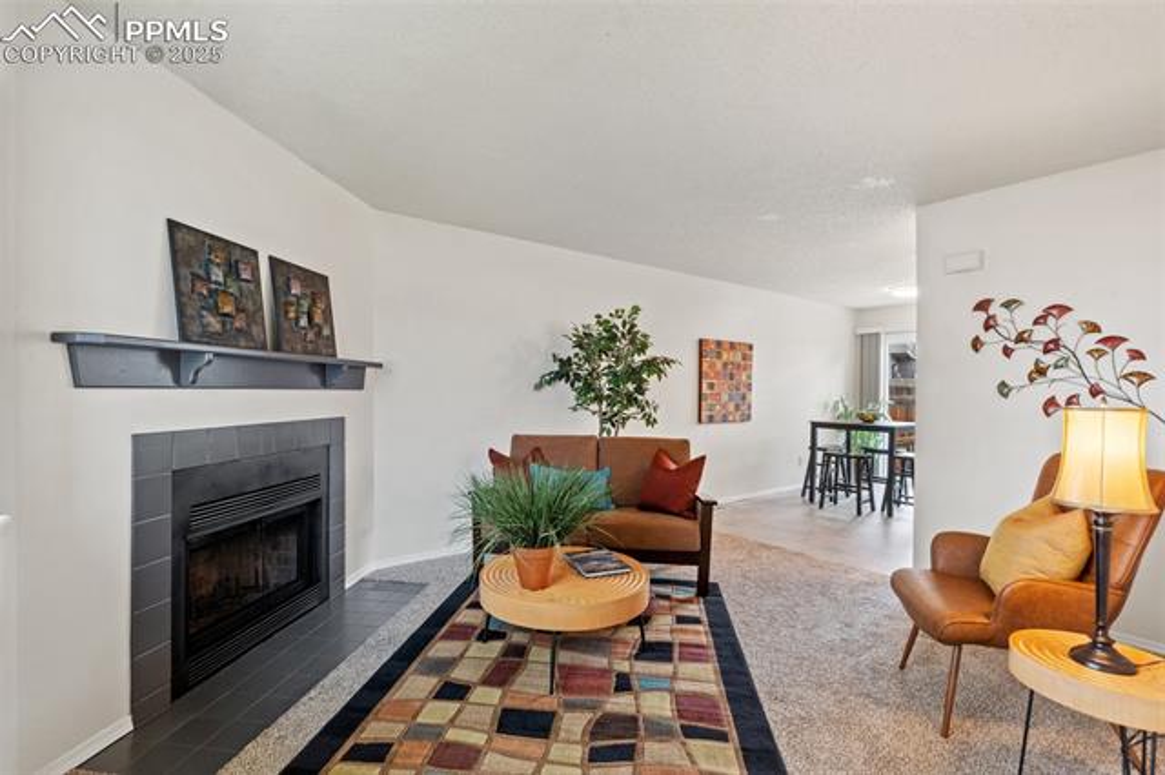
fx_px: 517
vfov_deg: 73.7
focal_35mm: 16
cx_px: 582
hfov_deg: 96.8
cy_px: 388
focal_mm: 16
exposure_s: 2
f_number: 6.3
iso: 100
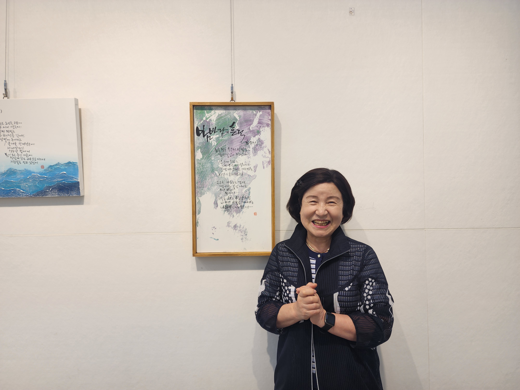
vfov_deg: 58.9
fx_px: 346
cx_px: 260
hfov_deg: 73.9
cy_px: 195
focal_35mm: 23
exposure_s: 1/51.4
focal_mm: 6.4
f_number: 1.8
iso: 16
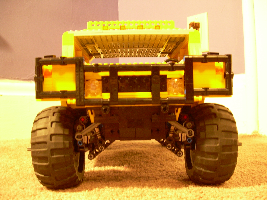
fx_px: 293
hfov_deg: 49.0
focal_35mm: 38
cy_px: 100
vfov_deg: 37.7
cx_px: 134
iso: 200
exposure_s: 1/1.2
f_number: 2.8
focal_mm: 6.3
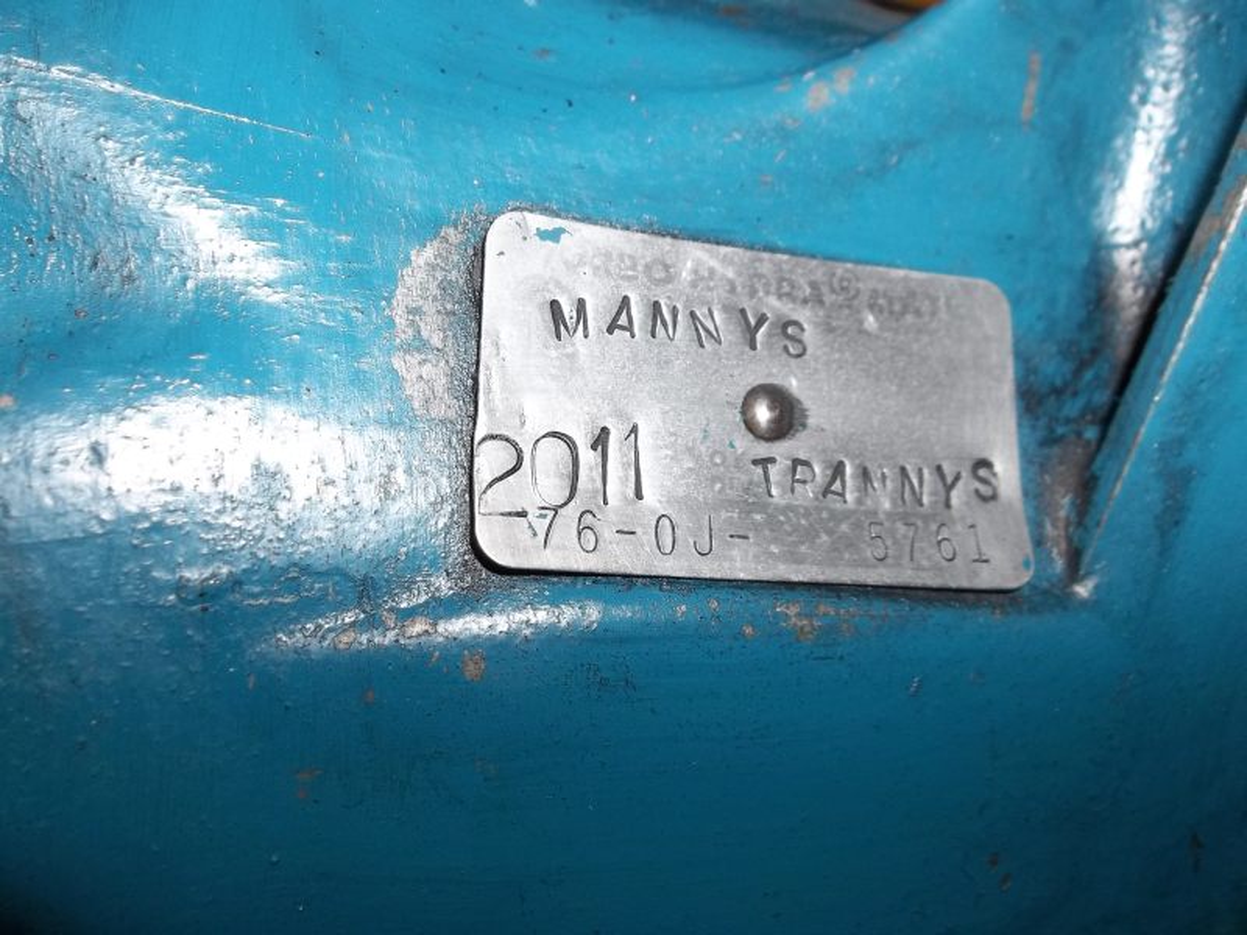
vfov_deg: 51.4
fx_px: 973
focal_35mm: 27
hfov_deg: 65.3
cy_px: 468
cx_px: 624
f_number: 3.5
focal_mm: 4.9
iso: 80
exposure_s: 1/30
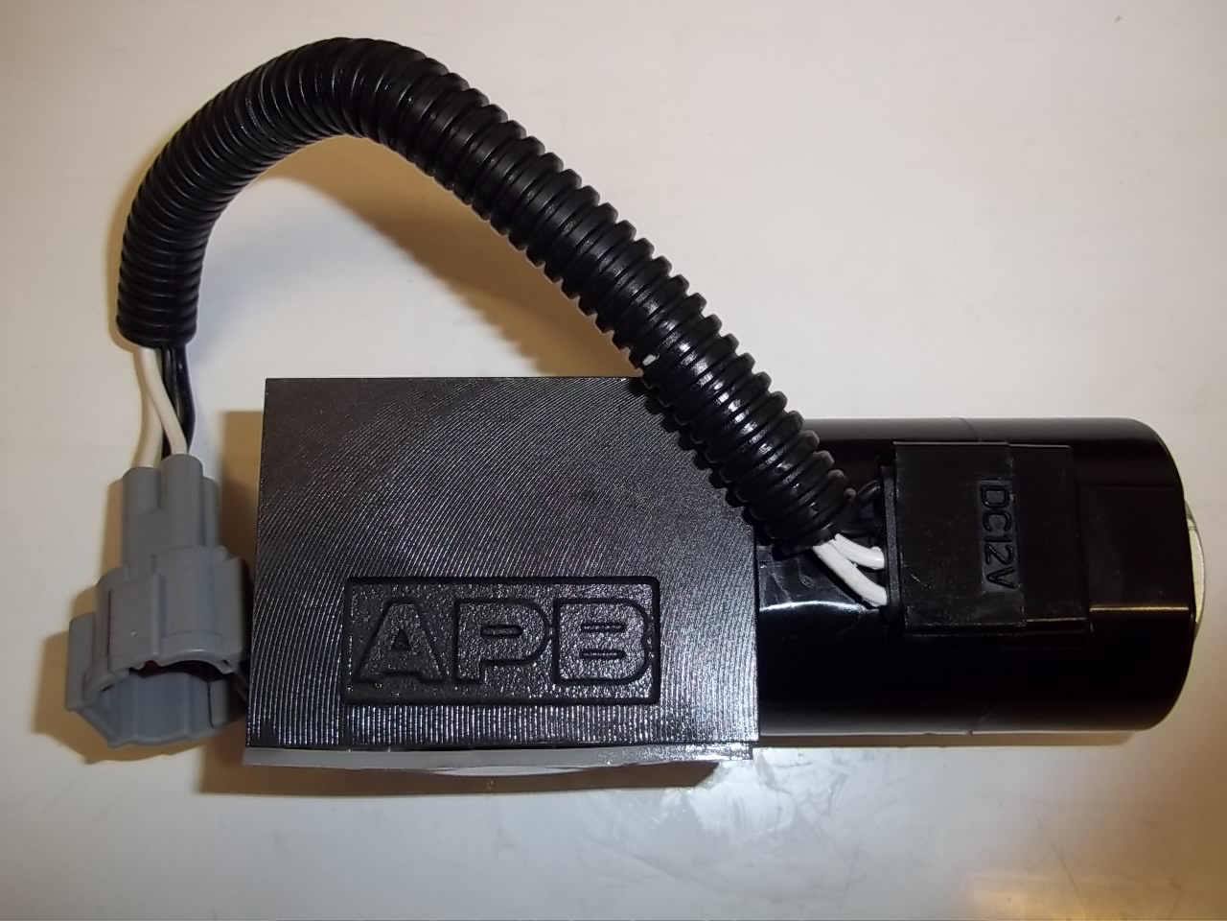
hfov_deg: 51.4
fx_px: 1276
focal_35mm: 36
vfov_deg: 39.7
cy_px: 460
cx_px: 614
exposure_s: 1/30
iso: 80
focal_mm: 6.5
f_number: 3.1
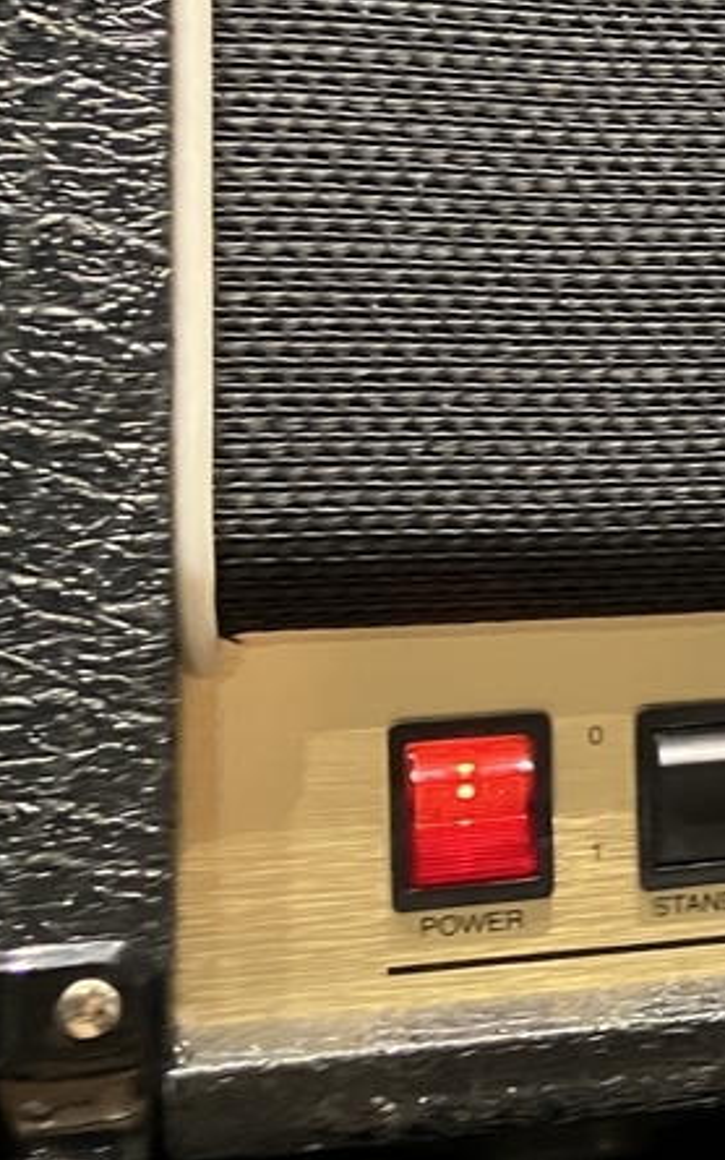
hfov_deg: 13.8
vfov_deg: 25.6
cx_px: 1455
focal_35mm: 80
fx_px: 2530
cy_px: 313
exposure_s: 1/33
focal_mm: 3.99
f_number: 1.8
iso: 250
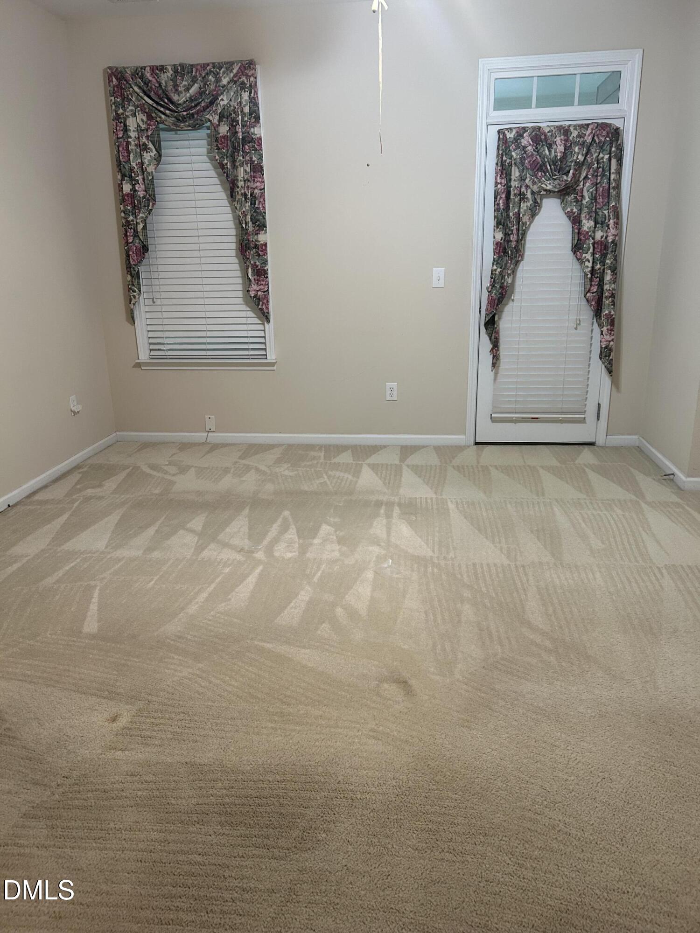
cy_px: 466
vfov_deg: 67.3
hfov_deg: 53.1
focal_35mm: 26
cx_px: 350
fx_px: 701
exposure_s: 1/60
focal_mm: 5.7
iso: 160
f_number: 1.5
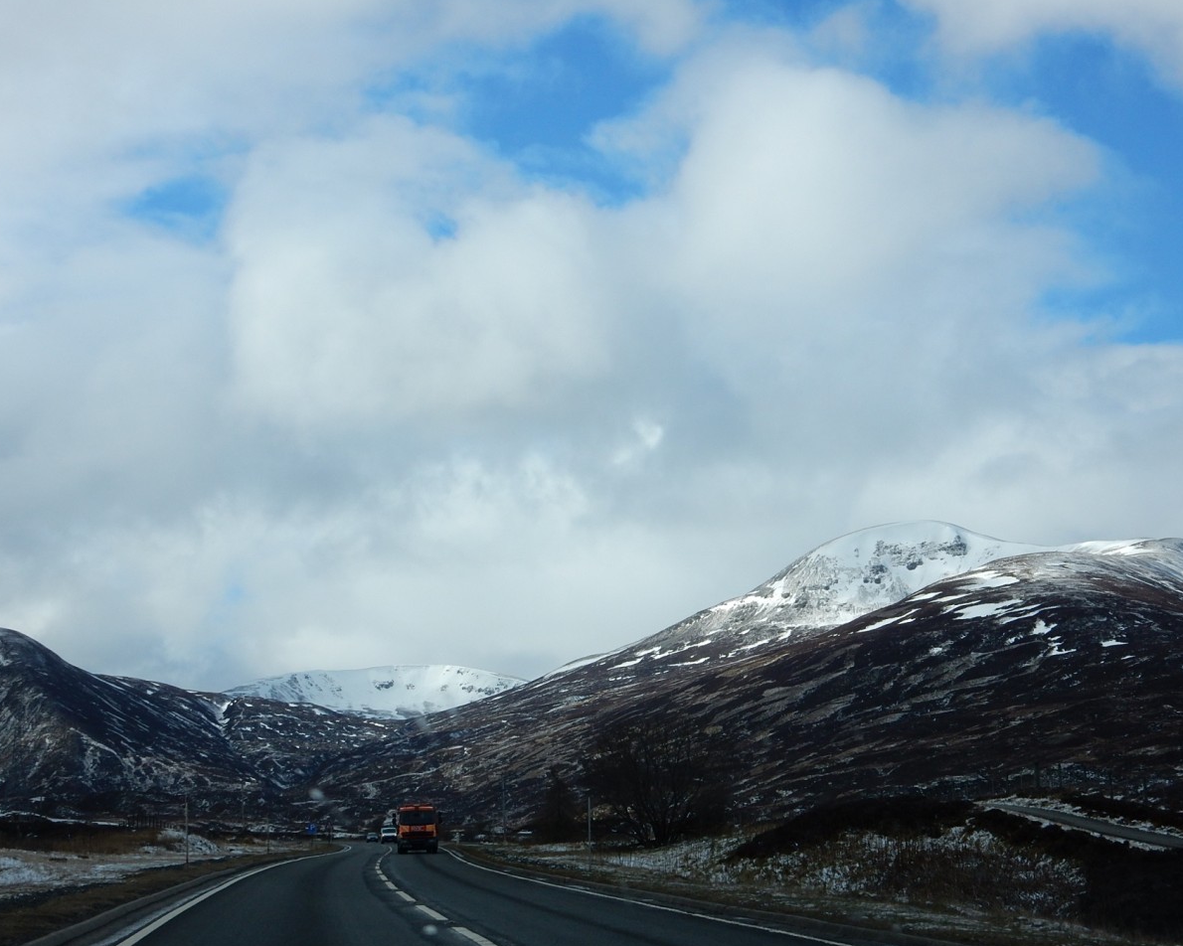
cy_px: 473
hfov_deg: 30.0
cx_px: 566
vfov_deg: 24.2
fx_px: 2206
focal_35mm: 63
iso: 125
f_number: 4.5
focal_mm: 10.7
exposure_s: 1/800
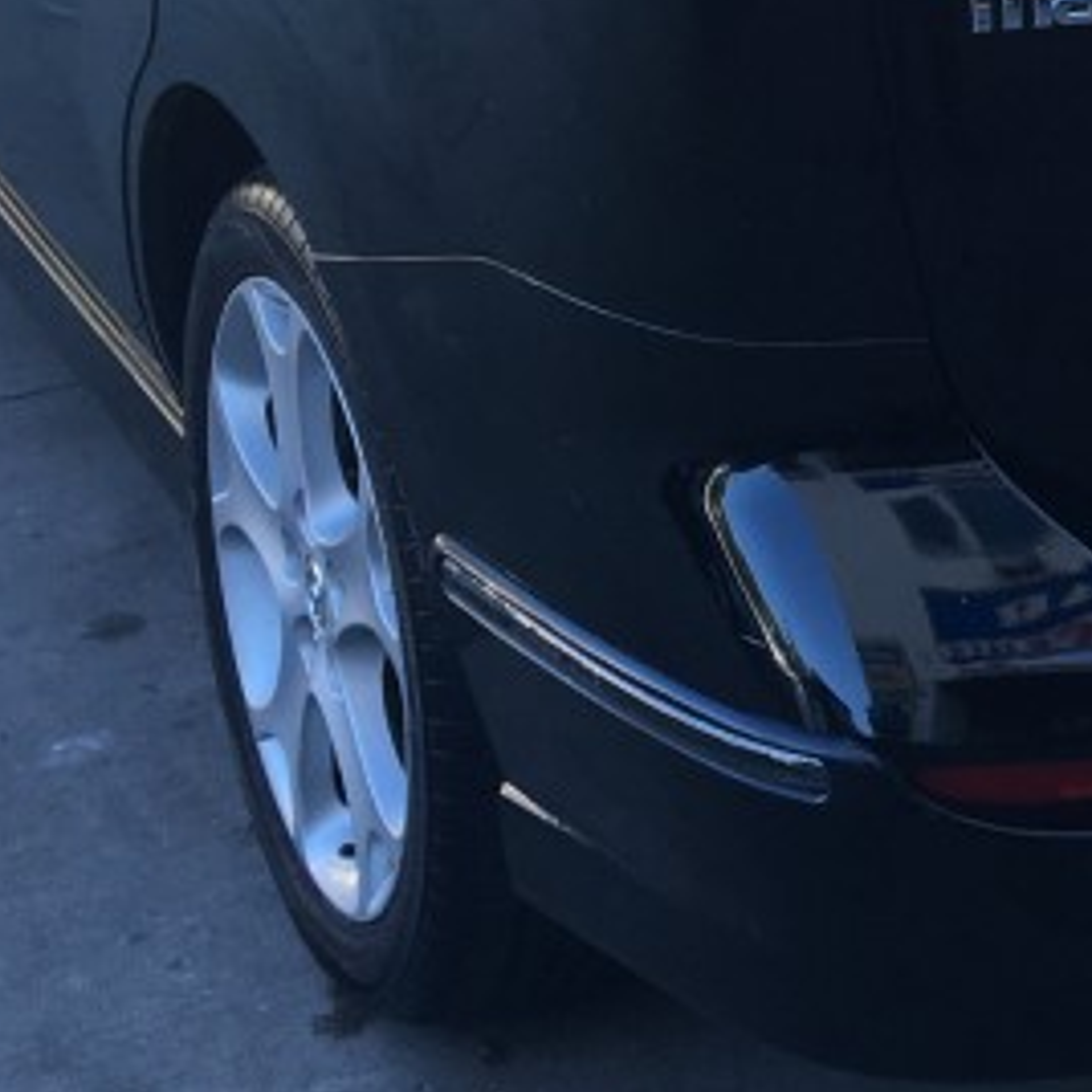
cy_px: -33
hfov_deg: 17.2
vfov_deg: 17.3
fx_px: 3498
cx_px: 1190
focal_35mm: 98
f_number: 2.2
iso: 25
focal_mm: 4.15
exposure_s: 1/125
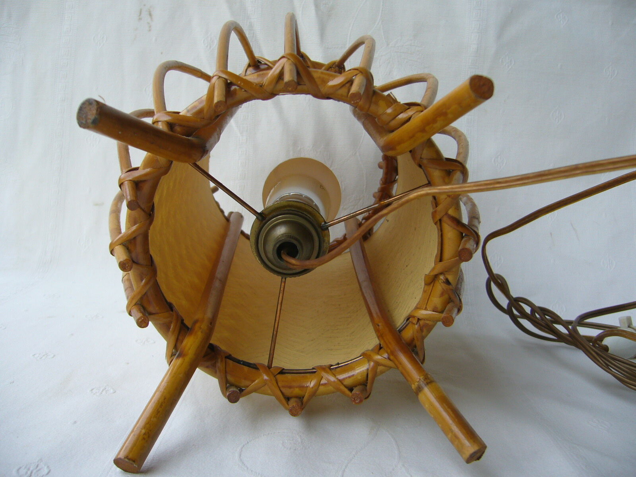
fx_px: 643
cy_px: 238
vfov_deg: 40.7
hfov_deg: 52.6
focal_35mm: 35
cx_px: 318
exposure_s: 1/125
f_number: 2.8
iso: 80
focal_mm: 5.8
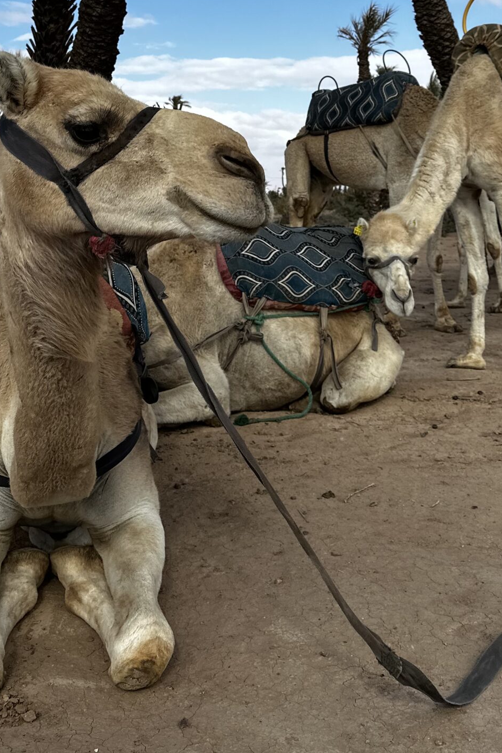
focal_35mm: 45
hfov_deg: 29.8
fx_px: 941
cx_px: 214
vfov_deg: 41.9
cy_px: 162
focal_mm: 6.86
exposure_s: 1/4348
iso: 80
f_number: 1.78
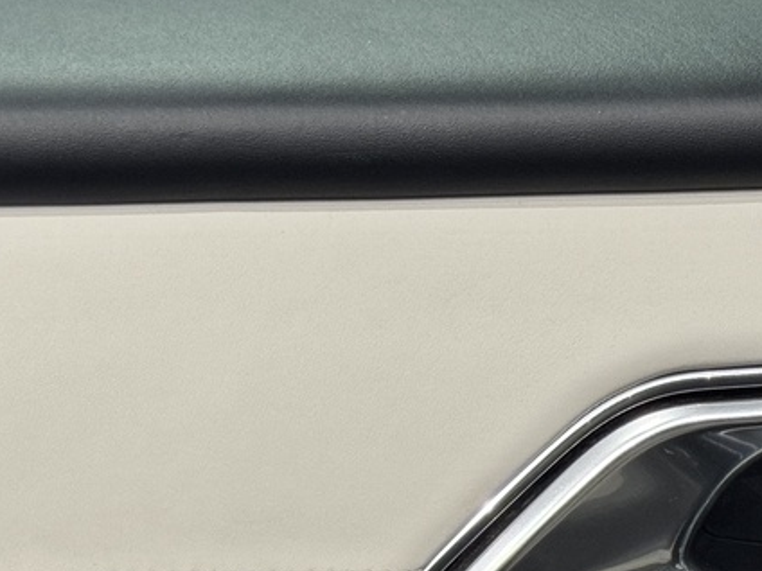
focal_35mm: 163
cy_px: 844
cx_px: 699
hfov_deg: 12.0
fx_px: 3588
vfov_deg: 8.9
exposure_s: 1/100
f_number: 1.78
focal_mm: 6.76
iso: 100
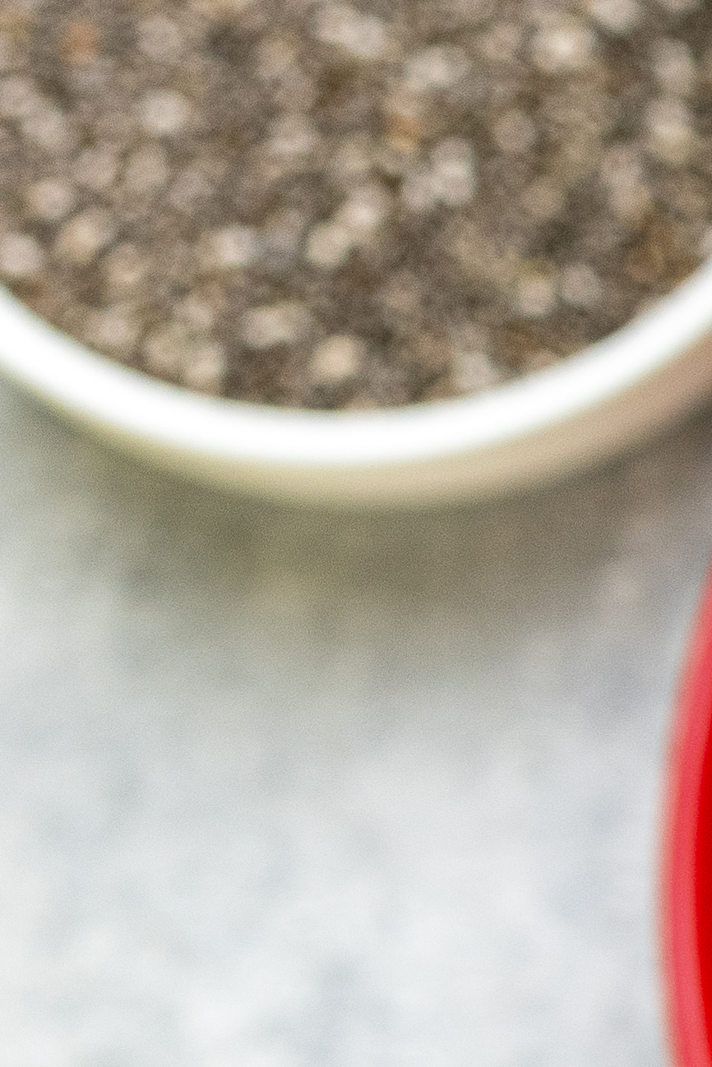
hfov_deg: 5.1
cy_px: 1419
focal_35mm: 245
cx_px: 2731
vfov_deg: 8.3
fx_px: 7264
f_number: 4.5
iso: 200
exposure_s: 1/100
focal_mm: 40
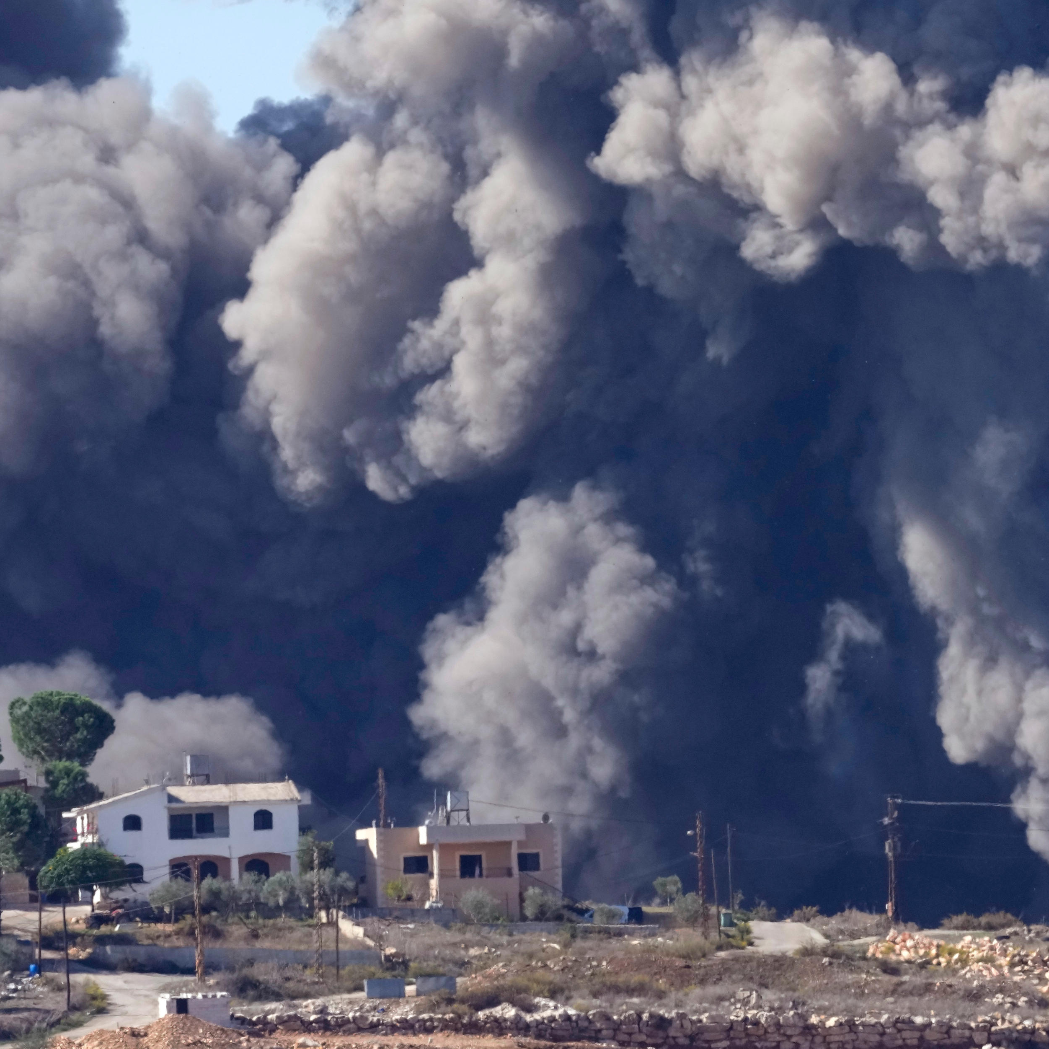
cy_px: 355
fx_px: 34902
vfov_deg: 1.7
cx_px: 729
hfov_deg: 1.7
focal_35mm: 1018
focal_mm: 600
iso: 800
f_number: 9
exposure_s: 1/1250
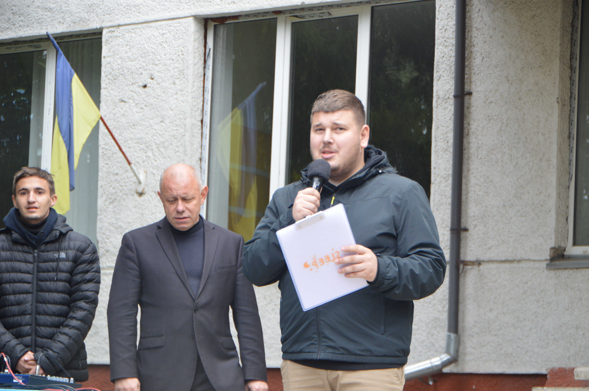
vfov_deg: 11.4
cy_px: 196
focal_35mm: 120
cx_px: 294
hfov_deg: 17.1
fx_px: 1962
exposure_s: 1/125
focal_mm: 80
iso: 400
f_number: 5.6
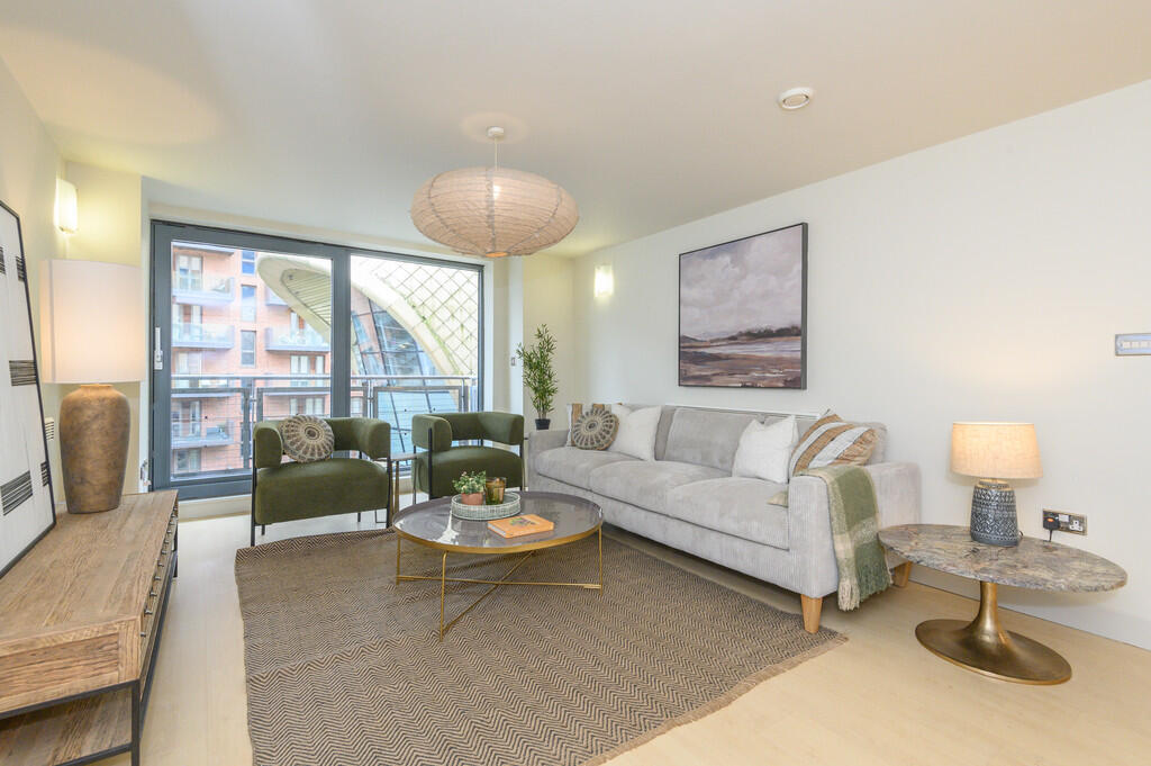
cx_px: 576
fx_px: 511
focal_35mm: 16
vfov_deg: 73.7
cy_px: 383
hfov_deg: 96.8
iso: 1250
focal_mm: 16
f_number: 8
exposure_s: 1/60
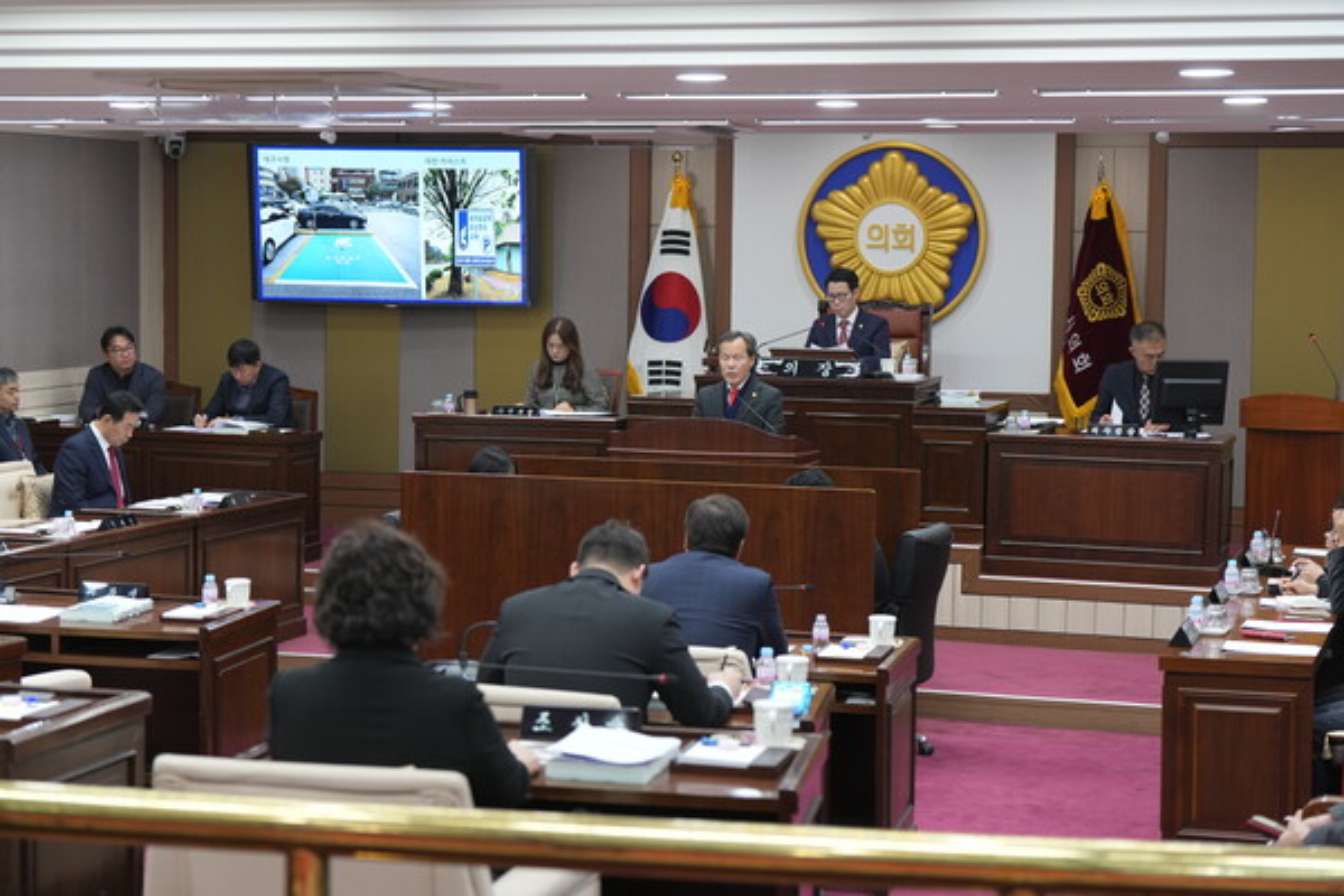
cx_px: 672
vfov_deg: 19.5
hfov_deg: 28.8
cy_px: 448
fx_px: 2613
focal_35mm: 70
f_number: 4
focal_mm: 70
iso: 1600
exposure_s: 1/160
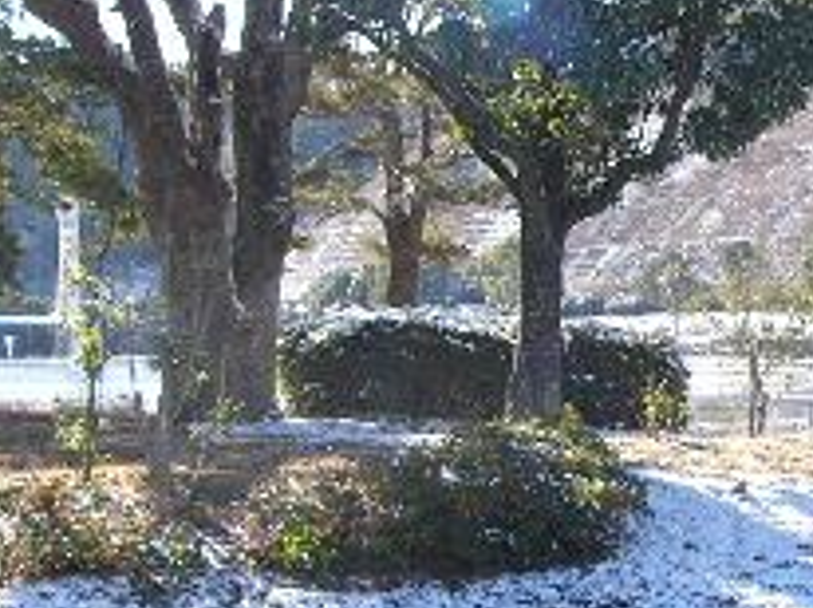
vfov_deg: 13.1
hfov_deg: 17.4
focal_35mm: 112
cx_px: 691
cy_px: 138
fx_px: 2627
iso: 100
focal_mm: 6
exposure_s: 1/500
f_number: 4
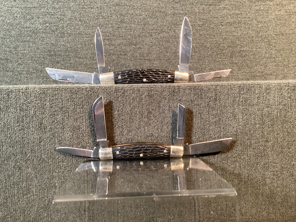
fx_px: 265
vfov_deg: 45.4
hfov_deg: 58.3
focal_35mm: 31
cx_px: 148
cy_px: 111
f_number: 2.4
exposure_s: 1/30
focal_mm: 3.3
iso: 400
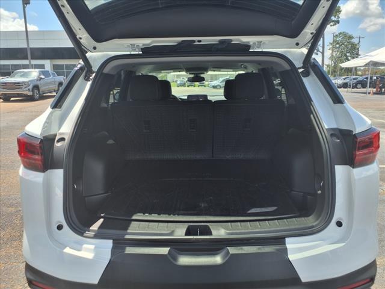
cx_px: 192
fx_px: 300
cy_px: 144
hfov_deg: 65.3
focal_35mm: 27
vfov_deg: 51.4
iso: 40
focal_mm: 3.58
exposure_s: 1/667
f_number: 1.9
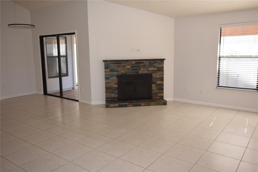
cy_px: 86
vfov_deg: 43.6
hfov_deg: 61.9
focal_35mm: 30
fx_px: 215
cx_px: 129
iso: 450
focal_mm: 20
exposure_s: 1/125
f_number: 5.6
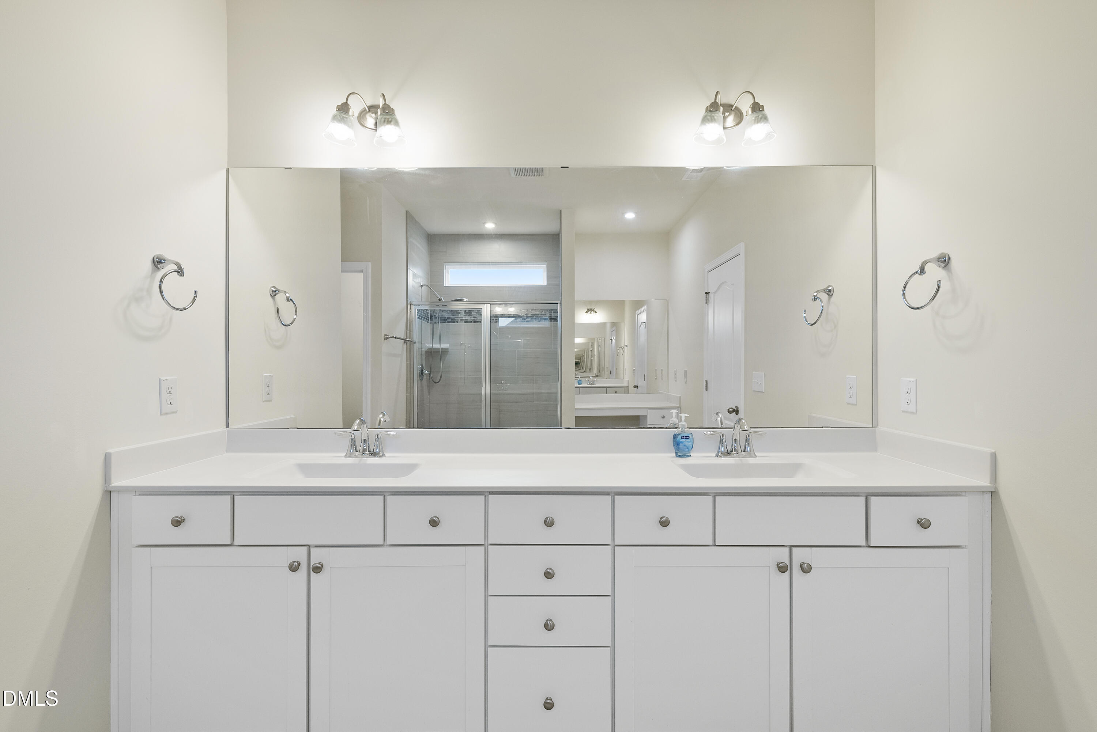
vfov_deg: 70.5
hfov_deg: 93.3
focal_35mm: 17
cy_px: 366
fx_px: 518
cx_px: 548
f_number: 7.1
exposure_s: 1/15
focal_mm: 17
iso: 800
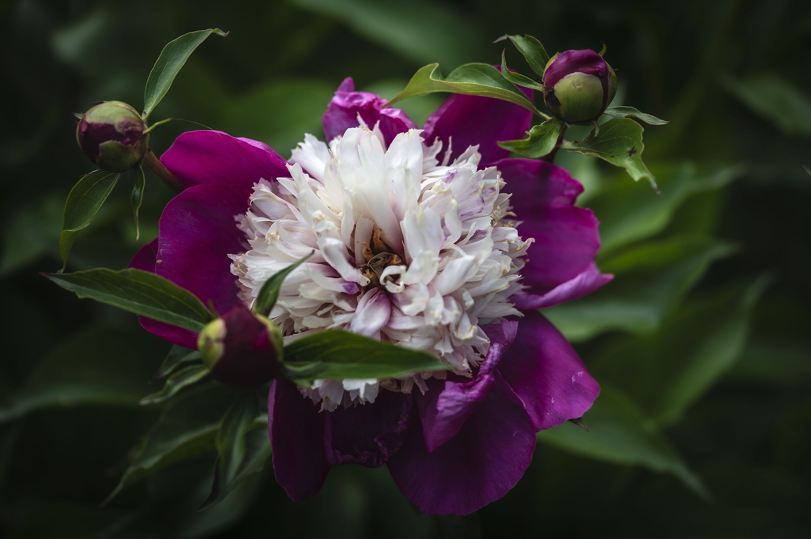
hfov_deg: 19.5
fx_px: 2364
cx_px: 406
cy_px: 270
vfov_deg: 13.0
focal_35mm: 105
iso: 100
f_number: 4
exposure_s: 1/1000
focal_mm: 105
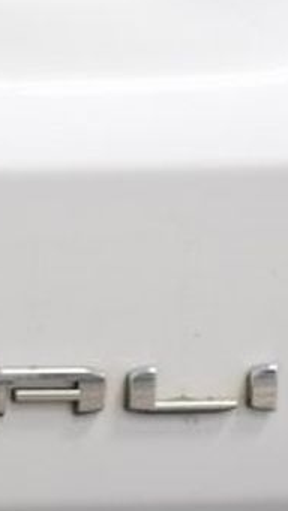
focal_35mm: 330
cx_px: -69
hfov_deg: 3.7
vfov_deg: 6.5
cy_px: 407
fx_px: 4477
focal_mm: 70
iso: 1600
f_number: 3.5
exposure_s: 1/125
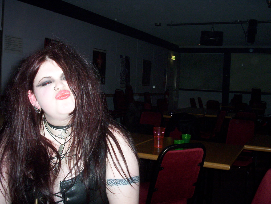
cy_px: 102
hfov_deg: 47.8
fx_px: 306
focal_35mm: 39
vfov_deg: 36.9
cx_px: 136
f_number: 4.5
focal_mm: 6
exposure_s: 1/30
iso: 140
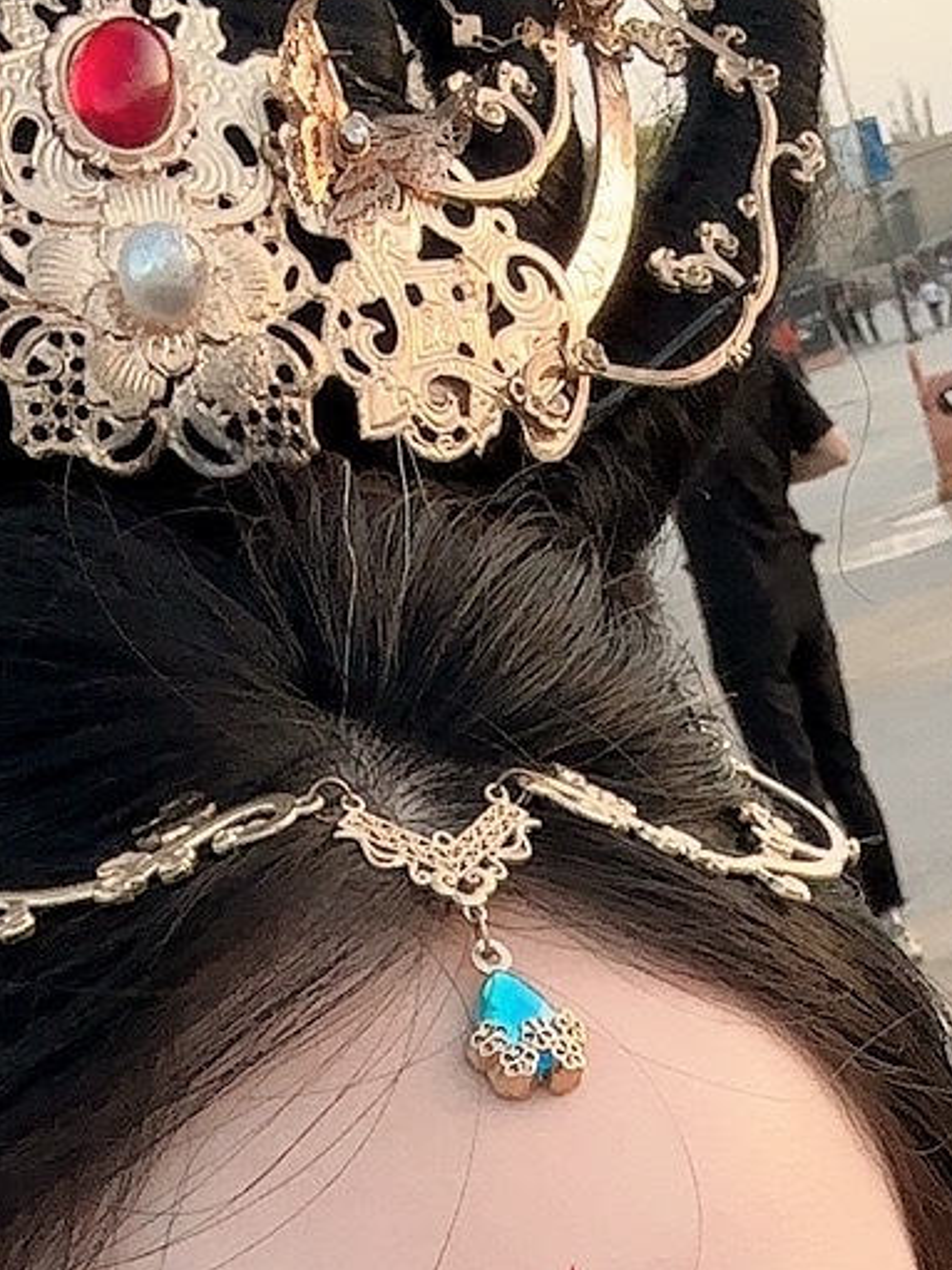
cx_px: 1022
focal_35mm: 101
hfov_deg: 14.3
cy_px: 1881
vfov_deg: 17.6
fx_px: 3705
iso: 64
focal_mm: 2.69
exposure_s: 1/121
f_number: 1.9
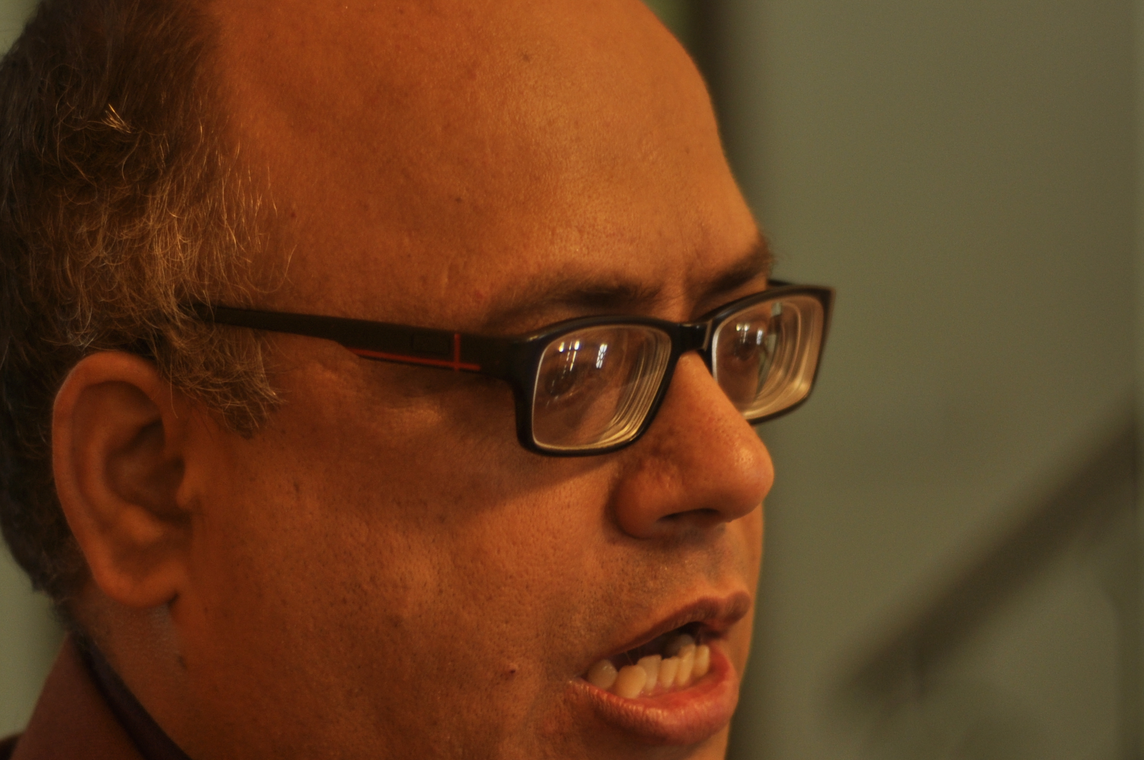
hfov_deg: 15.2
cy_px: 518
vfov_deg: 10.1
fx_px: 4285
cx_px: 600
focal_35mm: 135
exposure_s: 1/40
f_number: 1.8
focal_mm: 50
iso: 200
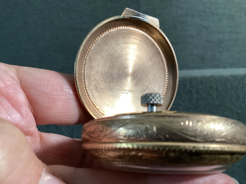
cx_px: 123
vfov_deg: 45.4
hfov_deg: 58.3
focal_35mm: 31
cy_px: 92
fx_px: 220
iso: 250
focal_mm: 3.3
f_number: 2.4
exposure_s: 1/60
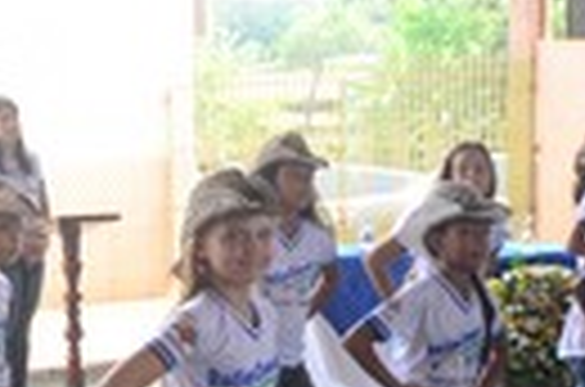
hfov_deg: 16.3
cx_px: 135
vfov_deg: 10.7
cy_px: 486
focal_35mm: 125
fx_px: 2026
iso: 400
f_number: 6.3
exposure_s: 1/160
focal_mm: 24
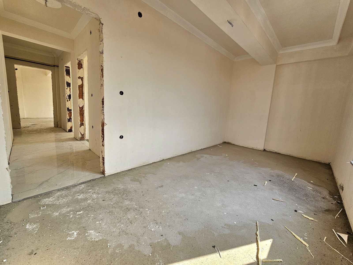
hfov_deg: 106.2
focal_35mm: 13
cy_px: 132
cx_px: 176
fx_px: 133
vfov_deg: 89.9
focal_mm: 2.2
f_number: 2.2
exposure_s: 1/263
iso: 50
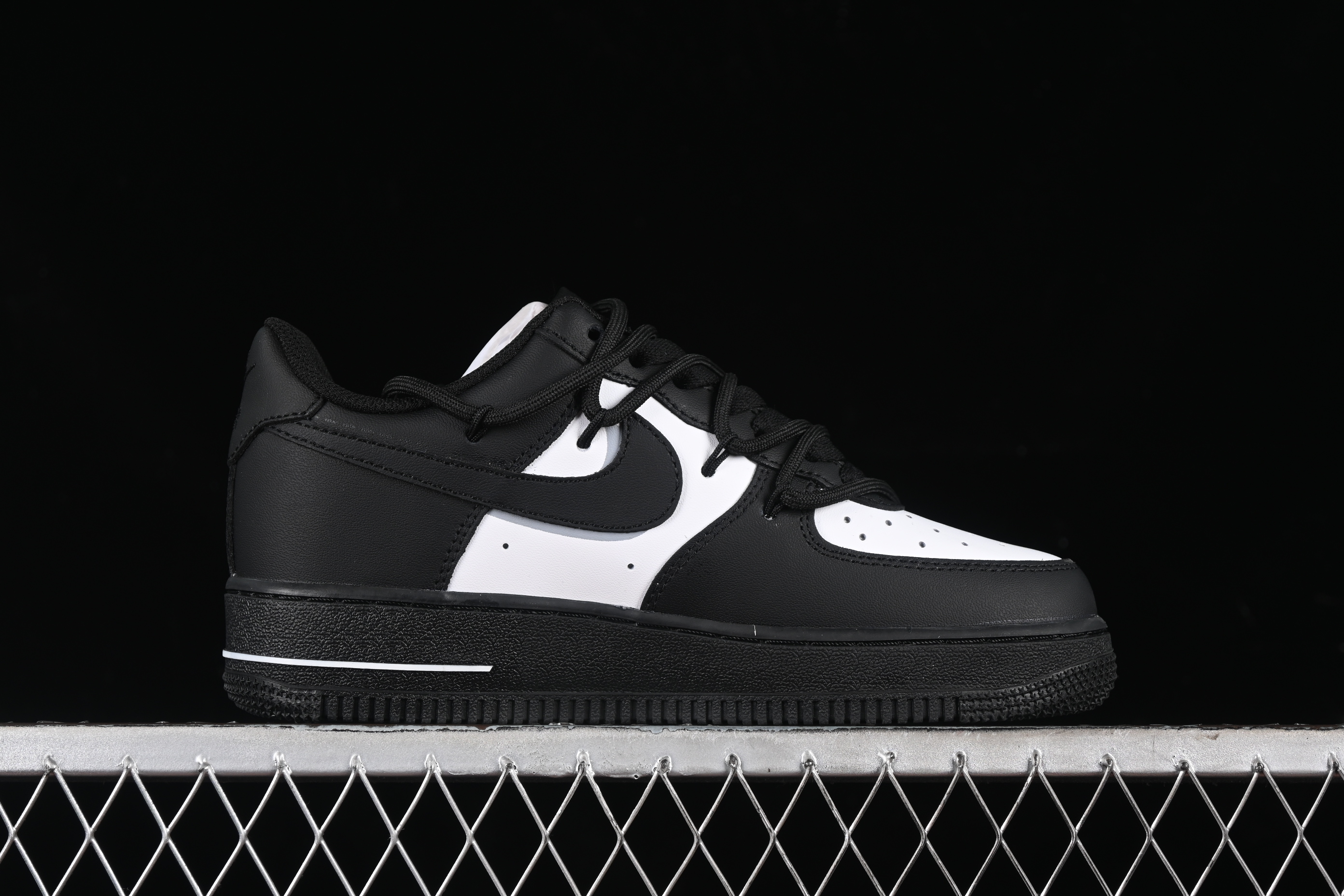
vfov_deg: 18.2
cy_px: 448
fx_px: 2800
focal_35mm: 75
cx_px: 672
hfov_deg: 27.0
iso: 160
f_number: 6.3
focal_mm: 50
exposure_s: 1/60
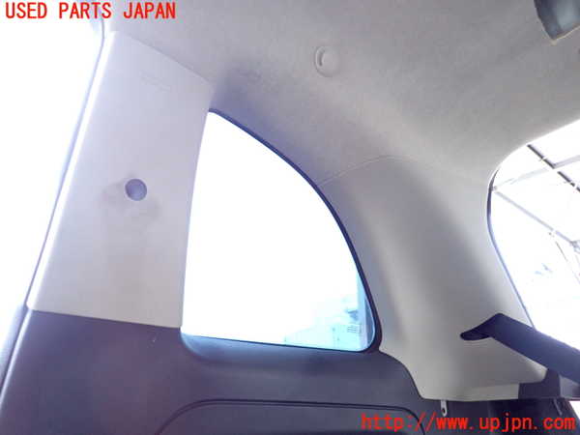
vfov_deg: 54.9
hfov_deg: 69.4
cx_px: 290
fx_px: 419
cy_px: 218
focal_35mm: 25
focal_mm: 4.5
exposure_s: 1/125
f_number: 2
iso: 500
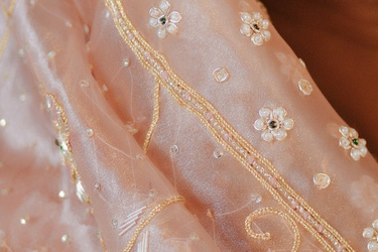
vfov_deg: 4.0
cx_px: 810
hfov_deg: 5.9
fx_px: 3580
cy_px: -104
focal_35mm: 341
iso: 640
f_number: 1.4
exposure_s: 1/320
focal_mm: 50
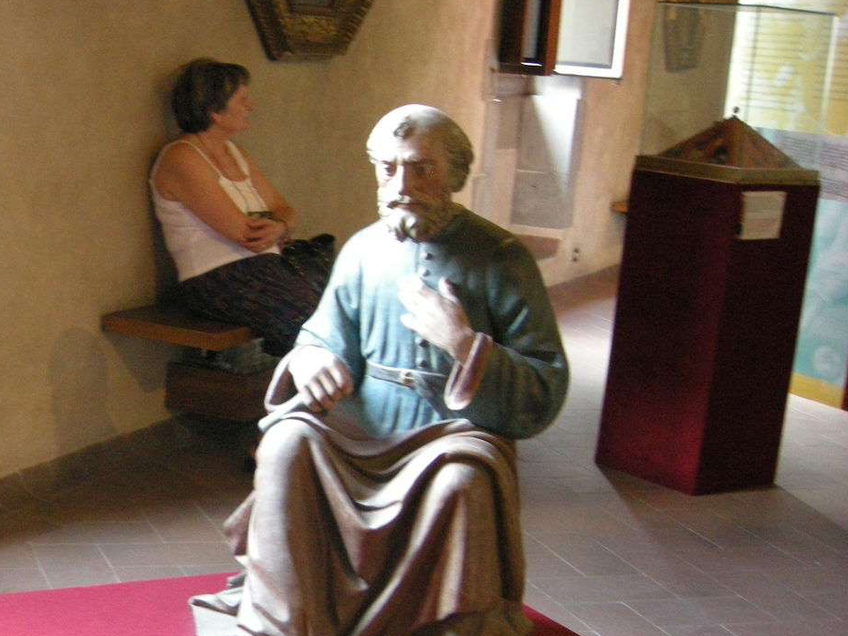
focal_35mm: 62
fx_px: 1519
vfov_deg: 23.4
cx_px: 120
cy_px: 493
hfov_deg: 30.1
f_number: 2.7
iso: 400
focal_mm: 7.5
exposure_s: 1/21.6
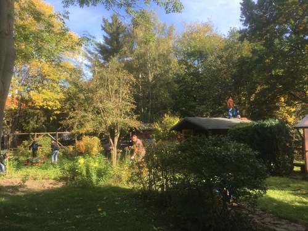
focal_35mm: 29
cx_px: 154
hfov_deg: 61.7
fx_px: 258
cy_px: 116
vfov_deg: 48.2
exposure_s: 1/382
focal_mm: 4.15
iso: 25
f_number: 2.2
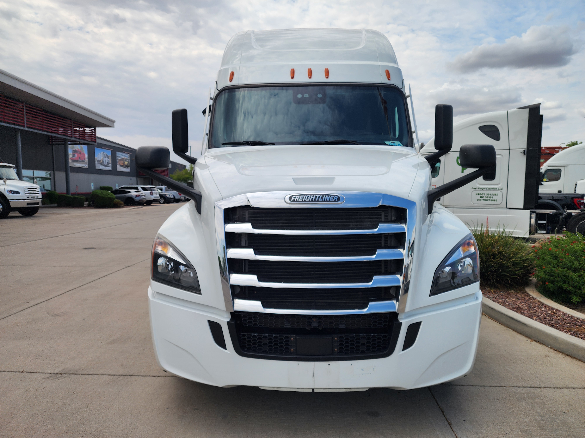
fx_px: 389
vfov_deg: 58.9
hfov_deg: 73.9
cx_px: 292
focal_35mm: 23
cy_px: 219
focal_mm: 6.4
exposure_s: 1/1087
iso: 12
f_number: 1.8
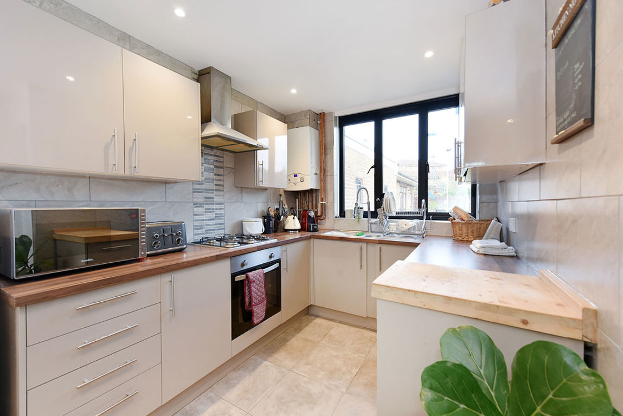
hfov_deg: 104.2
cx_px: 312
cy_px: 208
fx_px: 242
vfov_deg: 81.3
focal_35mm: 14
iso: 250
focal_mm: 14
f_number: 8
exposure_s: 1/15
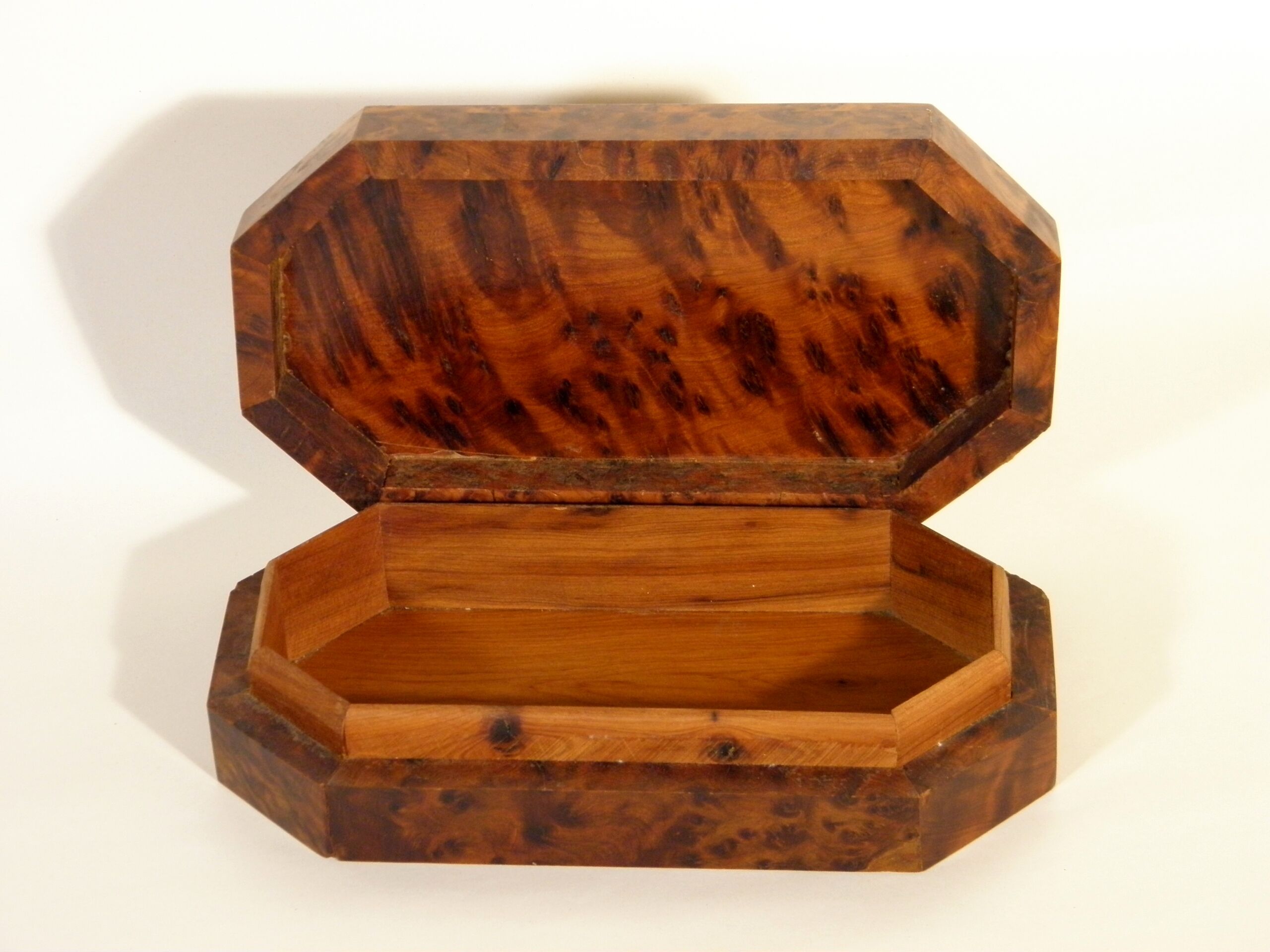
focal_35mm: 106
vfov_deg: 14.0
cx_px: 635
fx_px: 3889
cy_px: 476
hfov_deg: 18.5
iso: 250
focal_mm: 19
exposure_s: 1/8
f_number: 4.7
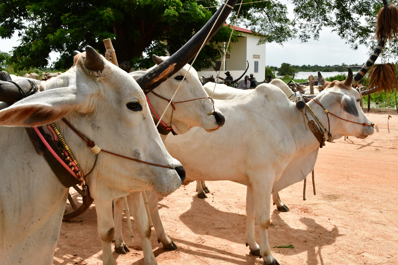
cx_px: 199
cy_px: 132
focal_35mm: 36
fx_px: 398
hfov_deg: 53.1
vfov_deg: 36.9
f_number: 14
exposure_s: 1/800
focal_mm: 24
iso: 2000
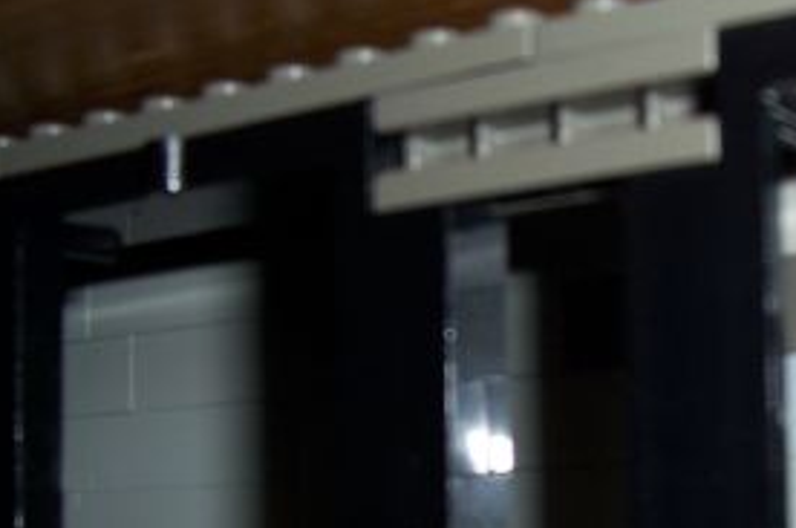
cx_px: 646
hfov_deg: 26.8
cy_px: 515
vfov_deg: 17.9
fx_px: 1633
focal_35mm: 74
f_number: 2.7
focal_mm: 5.6
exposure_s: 1/60
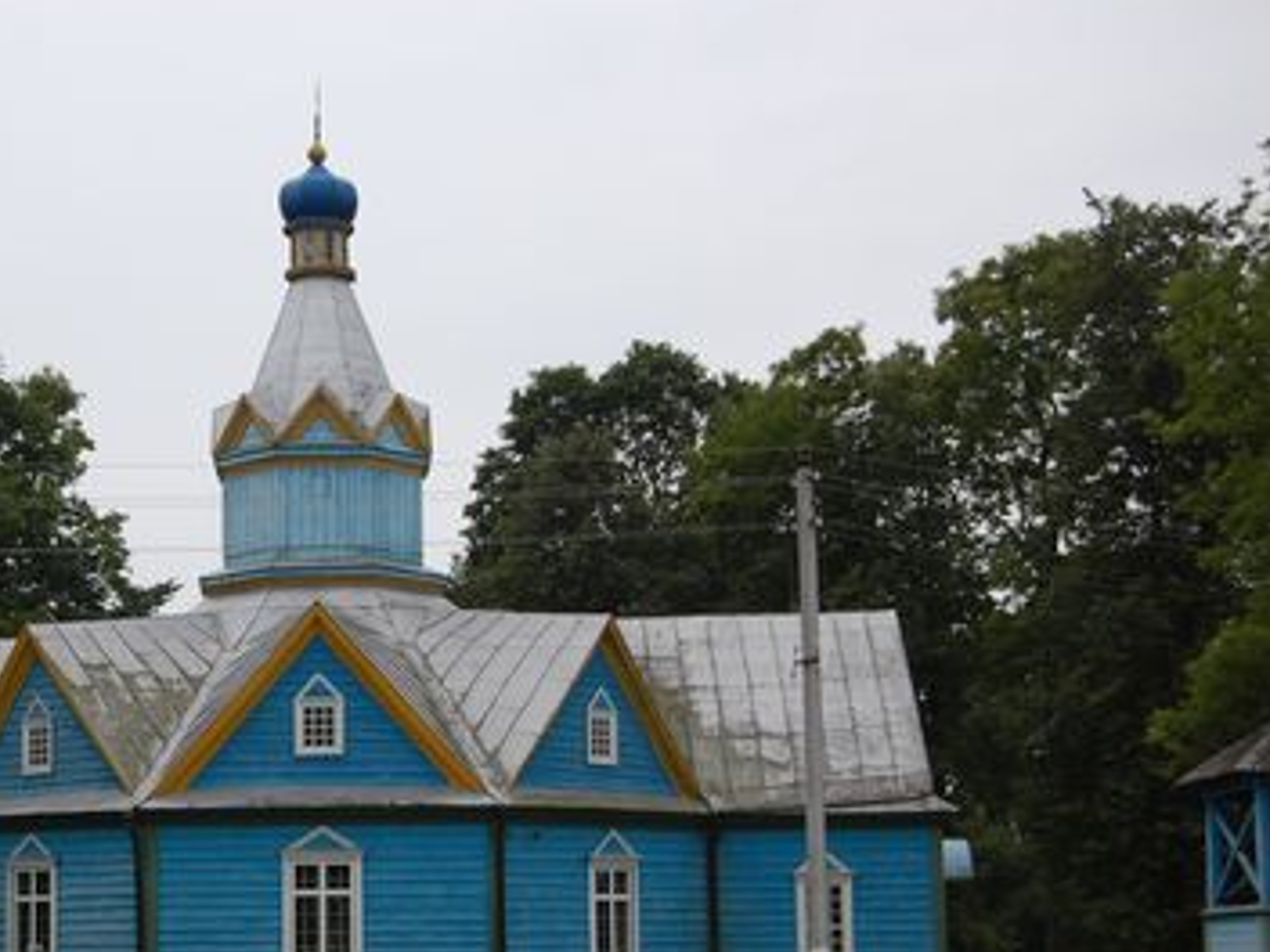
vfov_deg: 20.1
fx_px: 2678
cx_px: 327
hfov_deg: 26.4
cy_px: 586
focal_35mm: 73
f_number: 6.3
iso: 200
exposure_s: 1/160
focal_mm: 34
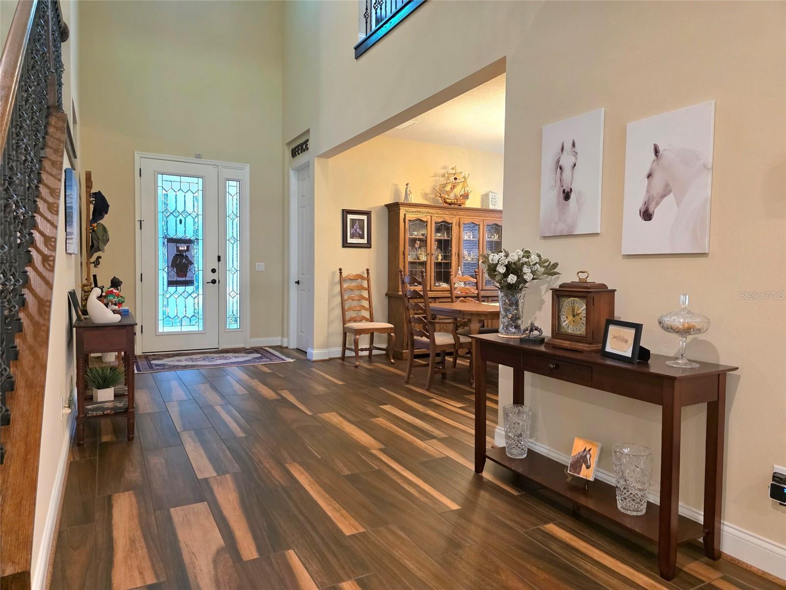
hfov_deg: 73.9
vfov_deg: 58.9
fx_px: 522
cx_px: 393
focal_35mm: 23
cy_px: 295
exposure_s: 1/120
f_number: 1.7
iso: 640
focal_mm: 6.3
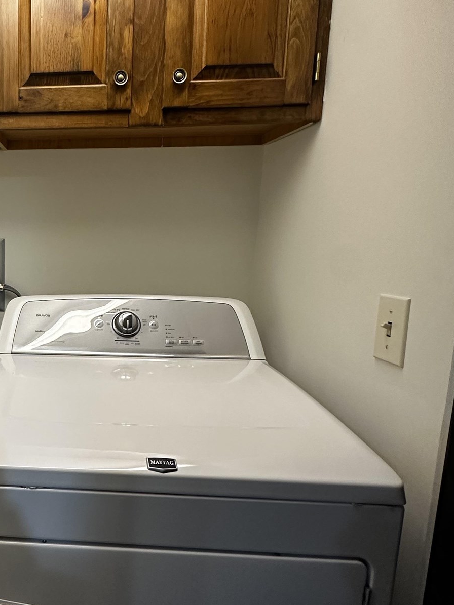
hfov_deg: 45.2
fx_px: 472
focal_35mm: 27
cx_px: 23
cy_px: 304
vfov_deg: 65.3
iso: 250
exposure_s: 1/60
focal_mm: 2.22
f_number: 2.2
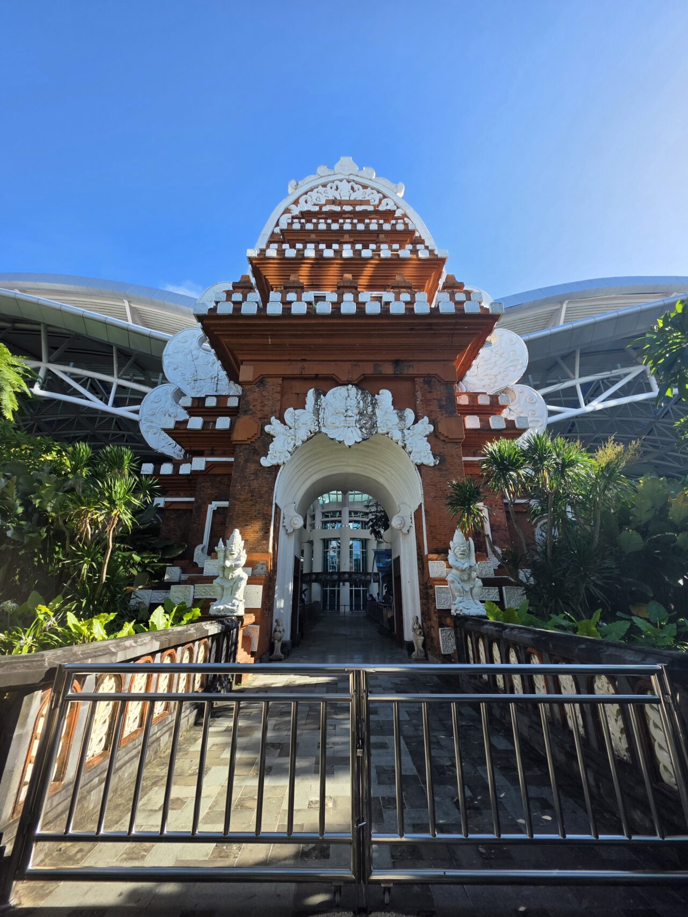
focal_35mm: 13
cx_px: 344
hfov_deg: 89.9
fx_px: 345
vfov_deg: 106.2
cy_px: 458
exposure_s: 1/769
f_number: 1.9
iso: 40
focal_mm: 2.2
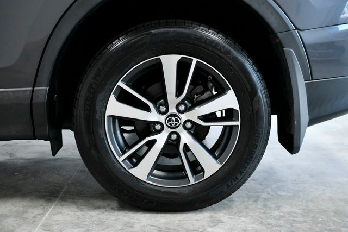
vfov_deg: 29.3
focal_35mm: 46
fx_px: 445
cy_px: 116
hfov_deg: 42.7
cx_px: 174
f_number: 3.5
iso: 2500
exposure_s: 1/1250
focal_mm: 46
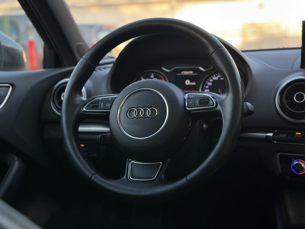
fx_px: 423
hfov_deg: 39.7
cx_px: 152
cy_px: 114
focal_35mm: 48
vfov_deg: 30.3
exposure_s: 1/151
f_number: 1.78
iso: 125
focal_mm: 6.86
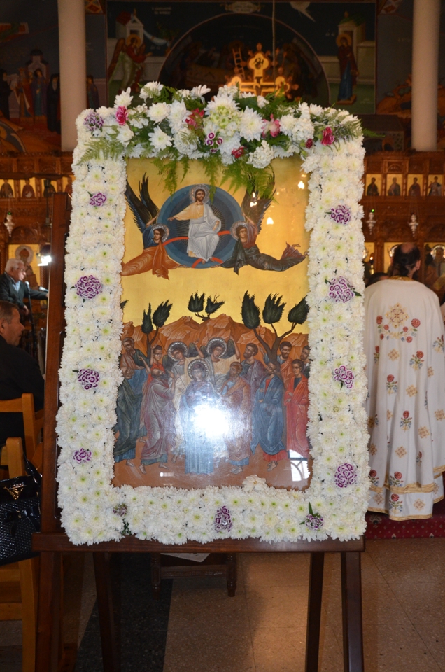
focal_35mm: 33
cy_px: 336
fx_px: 614
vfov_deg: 57.3
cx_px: 222
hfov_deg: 39.8
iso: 2000
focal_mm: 22
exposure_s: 1/60
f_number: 6.3
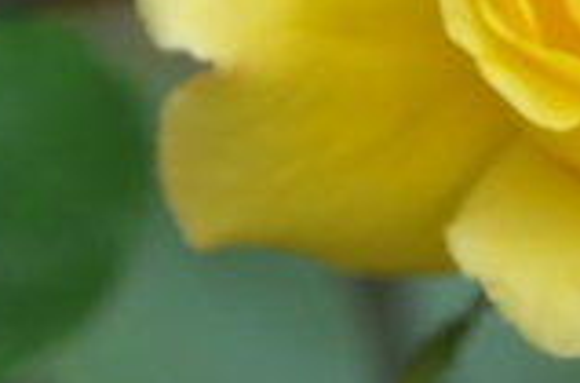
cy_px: 11
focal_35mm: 1132
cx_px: 748
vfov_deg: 1.2
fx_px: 18184
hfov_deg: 1.8
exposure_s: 1/125
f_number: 8
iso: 280
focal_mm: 200
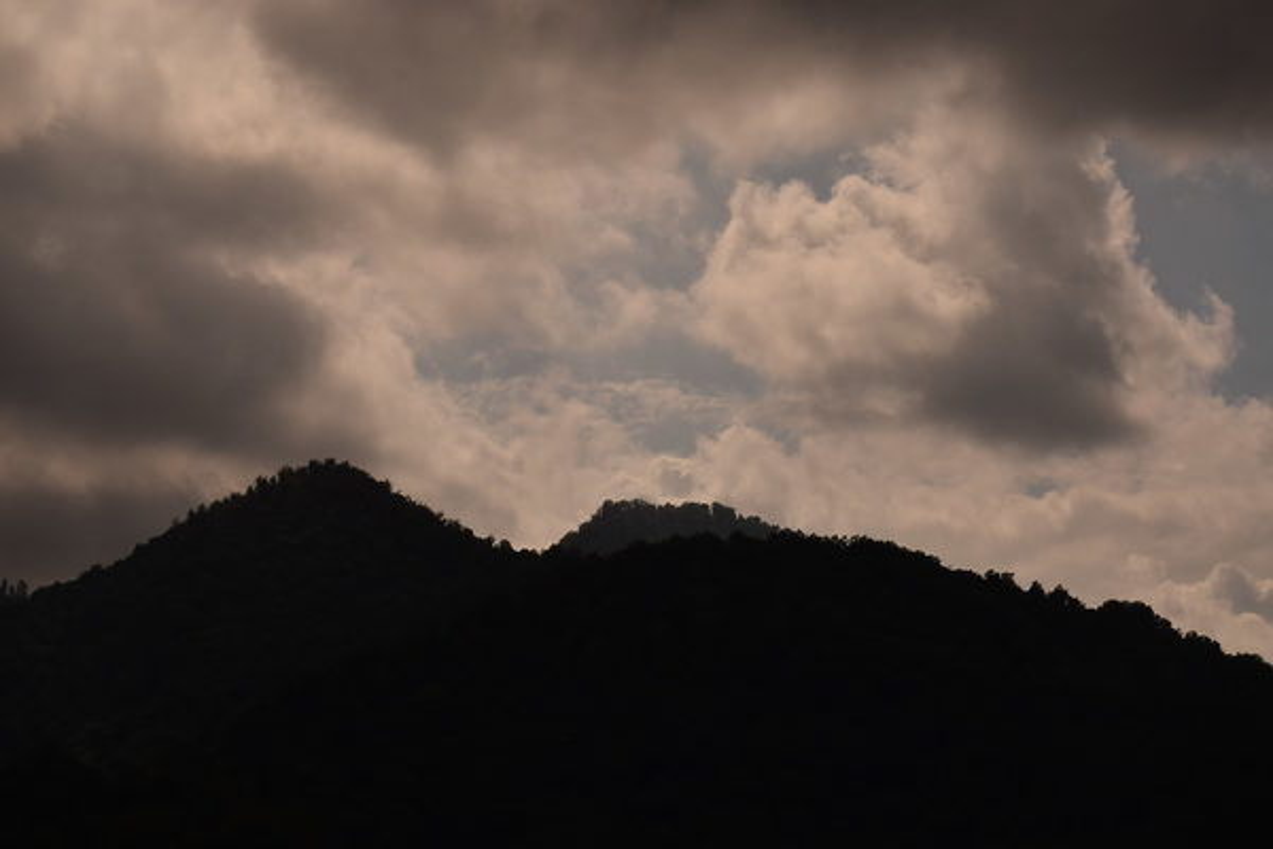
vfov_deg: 16.6
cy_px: 424
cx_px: 636
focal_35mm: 82
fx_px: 2917
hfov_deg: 24.6
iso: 100
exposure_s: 1/400
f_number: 22
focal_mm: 55
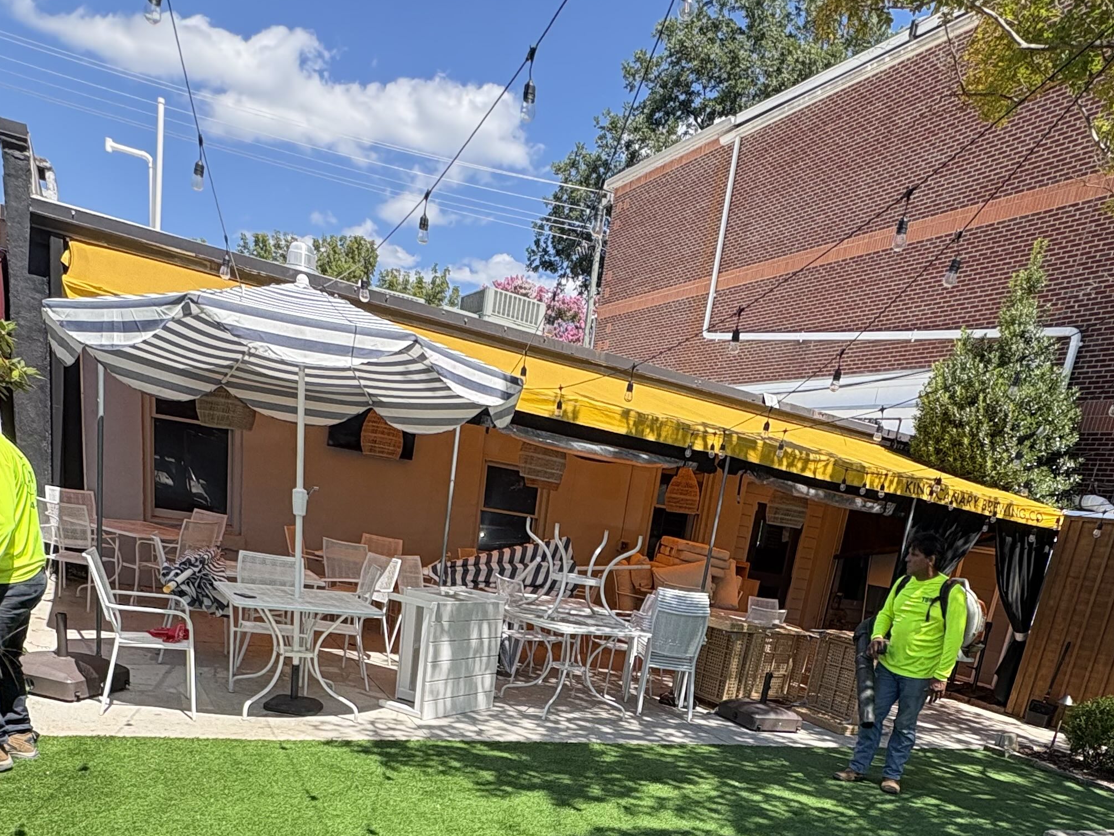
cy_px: 792
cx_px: 588
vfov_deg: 44.1
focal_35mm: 28
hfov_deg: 63.4
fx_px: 901
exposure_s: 1/720
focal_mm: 2.22
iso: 40
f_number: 2.2
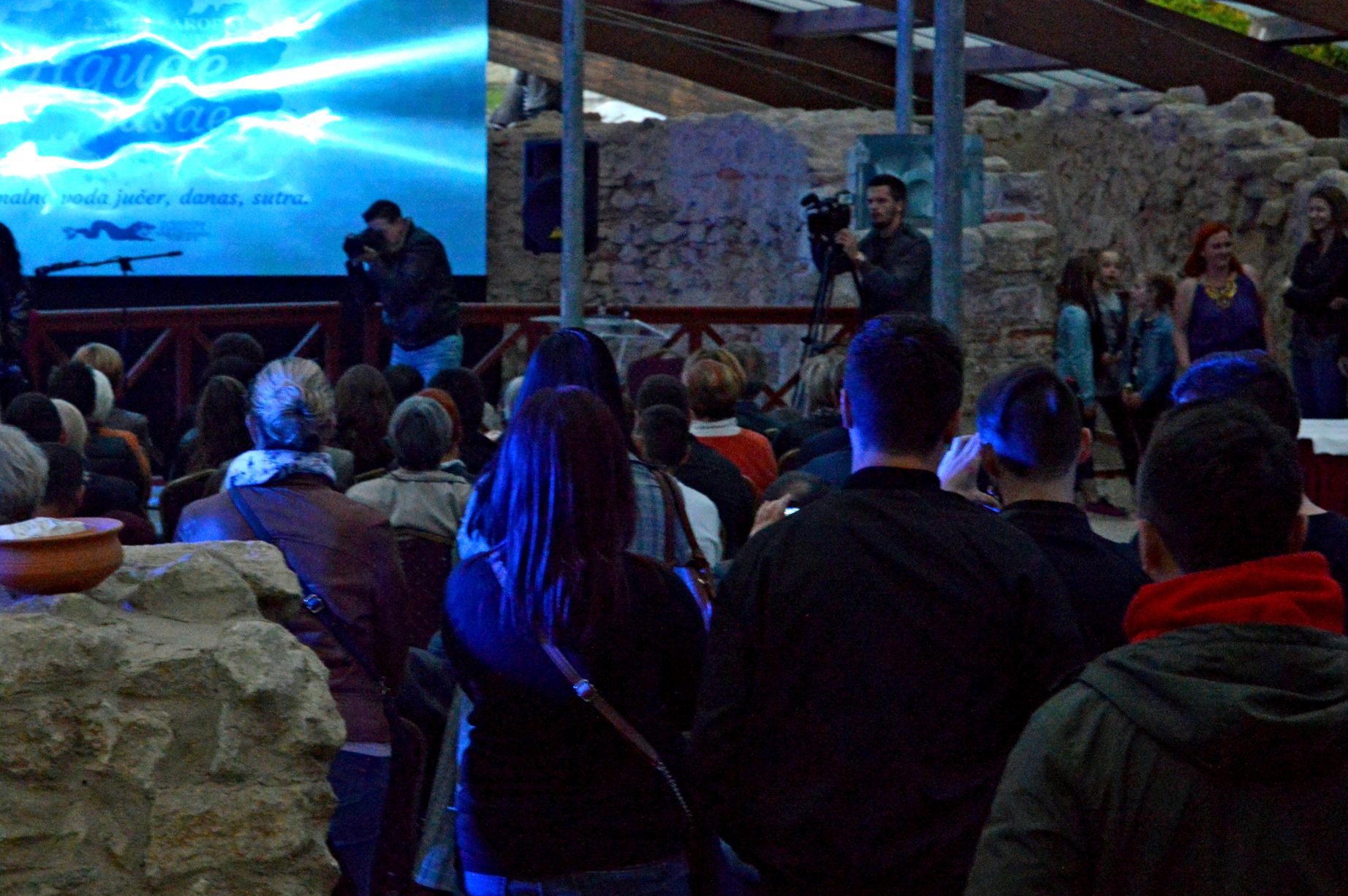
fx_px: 4564
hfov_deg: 16.7
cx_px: 289
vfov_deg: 11.2
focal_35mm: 122
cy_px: 329
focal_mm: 50
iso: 1600
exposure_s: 1/80
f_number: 5.6
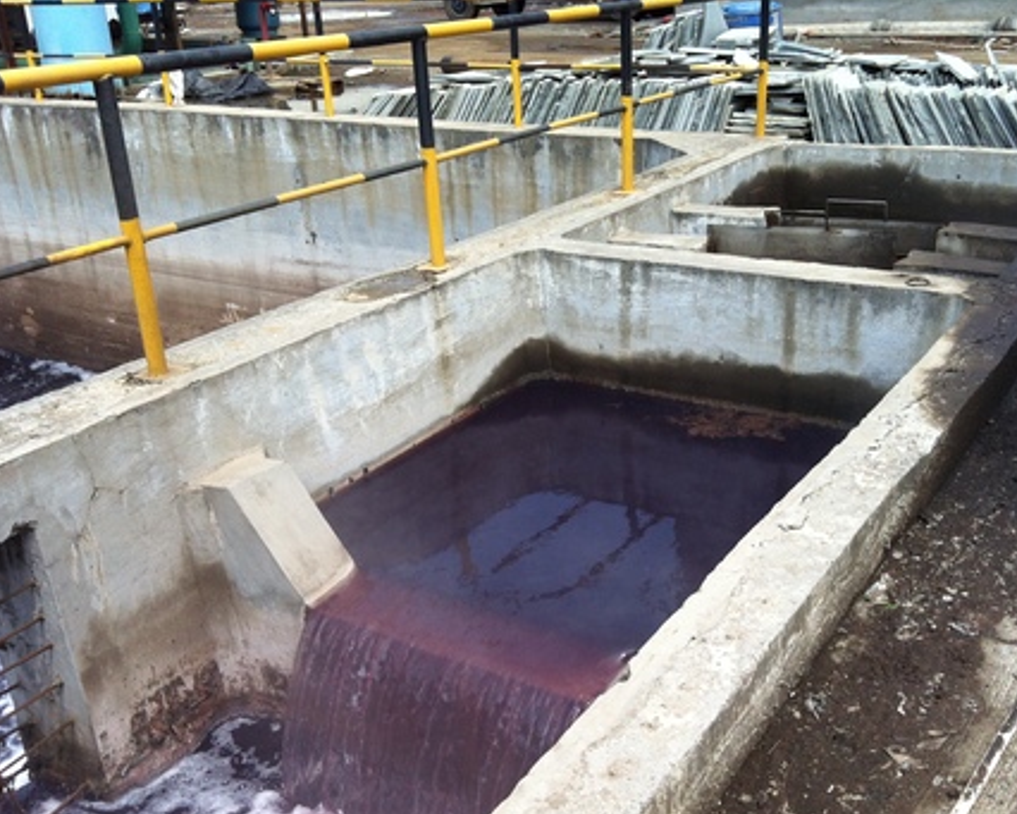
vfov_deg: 37.3
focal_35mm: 40
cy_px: 443
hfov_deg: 45.8
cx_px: 544
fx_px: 1204
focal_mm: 3.85
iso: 80
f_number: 2.8
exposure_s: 1/1160
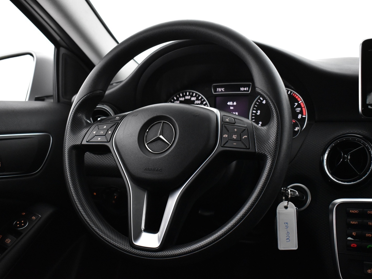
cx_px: 166
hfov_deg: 41.2
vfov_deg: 31.5
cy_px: 139
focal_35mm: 46
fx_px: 494
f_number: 4.2
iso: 3200
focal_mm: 28
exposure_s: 1/50
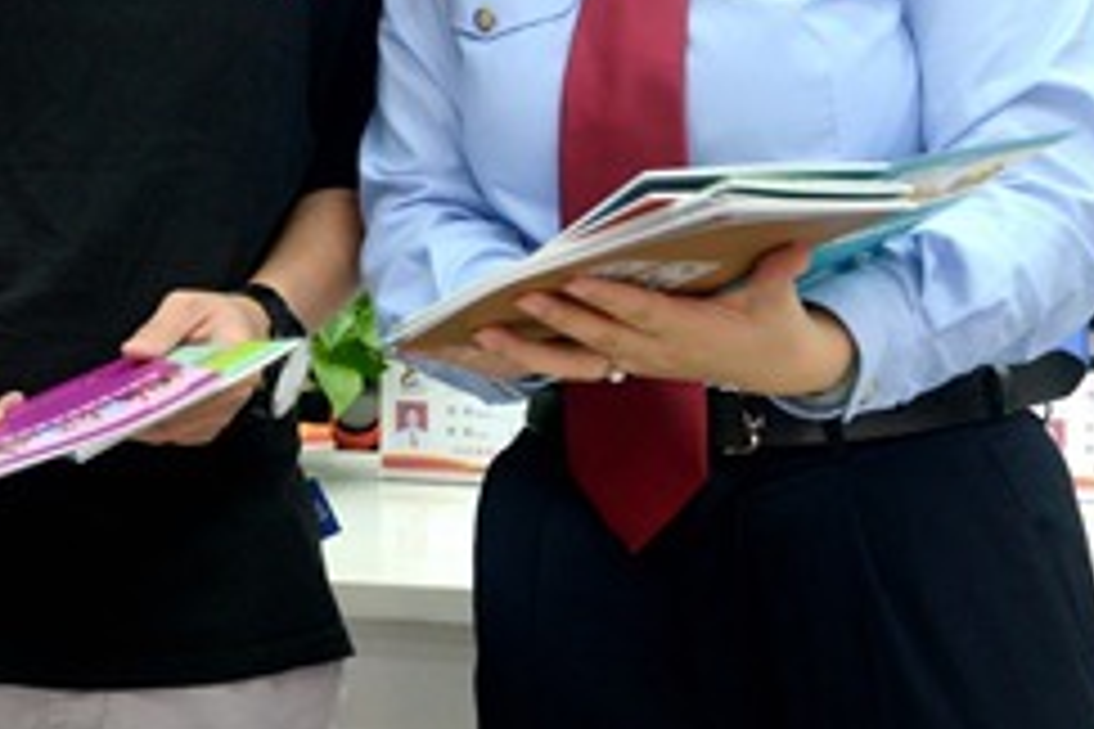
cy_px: -135
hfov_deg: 25.0
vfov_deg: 16.6
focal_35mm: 79
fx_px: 2401
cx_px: 122
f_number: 4.5
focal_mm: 32
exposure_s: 1/80
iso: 1000
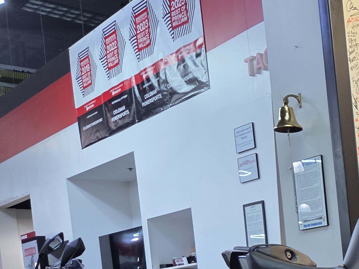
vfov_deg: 22.6
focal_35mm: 61
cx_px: 458
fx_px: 633
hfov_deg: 27.0
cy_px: 300
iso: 200
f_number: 1.8
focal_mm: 5.4
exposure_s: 1/120
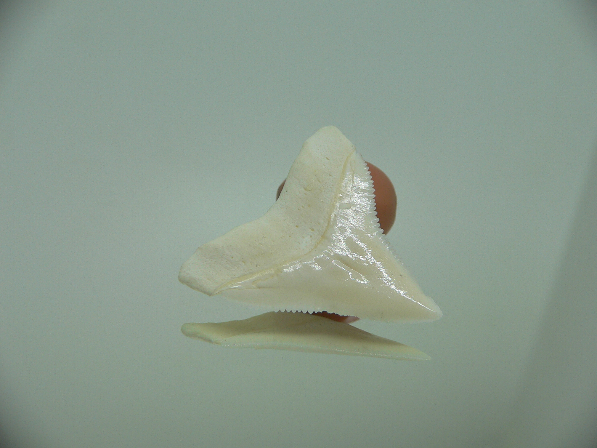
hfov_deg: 52.6
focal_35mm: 35
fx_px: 604
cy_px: 224
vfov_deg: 40.7
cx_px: 298
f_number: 2.8
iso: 80
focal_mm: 4.6
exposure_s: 1/60
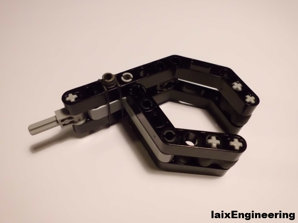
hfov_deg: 67.3
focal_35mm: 26
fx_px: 224
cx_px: 149
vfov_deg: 53.1
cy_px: 112
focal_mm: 4.6
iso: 800
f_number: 3.2
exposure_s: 1/125
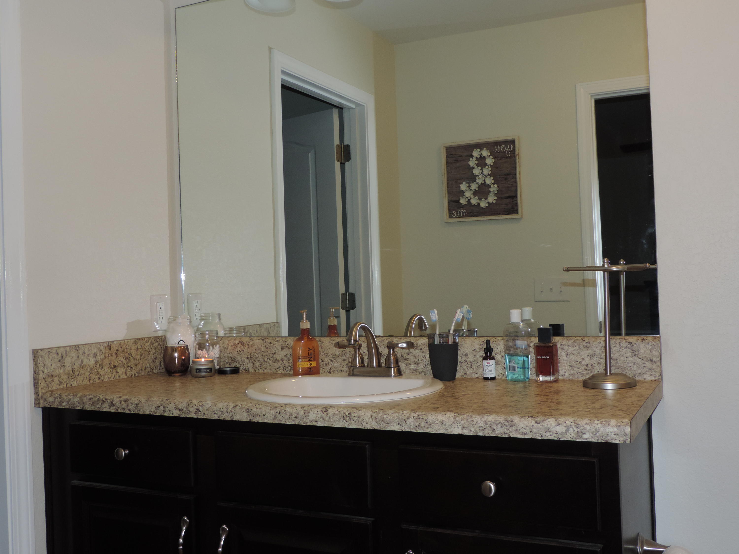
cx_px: 370
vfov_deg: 40.7
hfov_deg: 52.6
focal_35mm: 35
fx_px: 747
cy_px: 277
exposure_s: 1/30
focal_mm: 6.2
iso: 200
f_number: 3.3
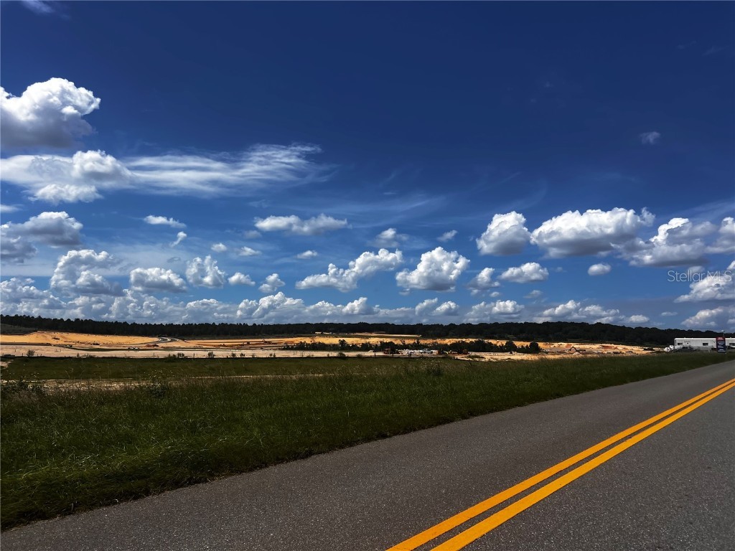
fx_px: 552
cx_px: 368
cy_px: 276
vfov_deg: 53.1
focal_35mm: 26
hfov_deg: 67.3
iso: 50
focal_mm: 5.7
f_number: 1.5
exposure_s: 1/8696
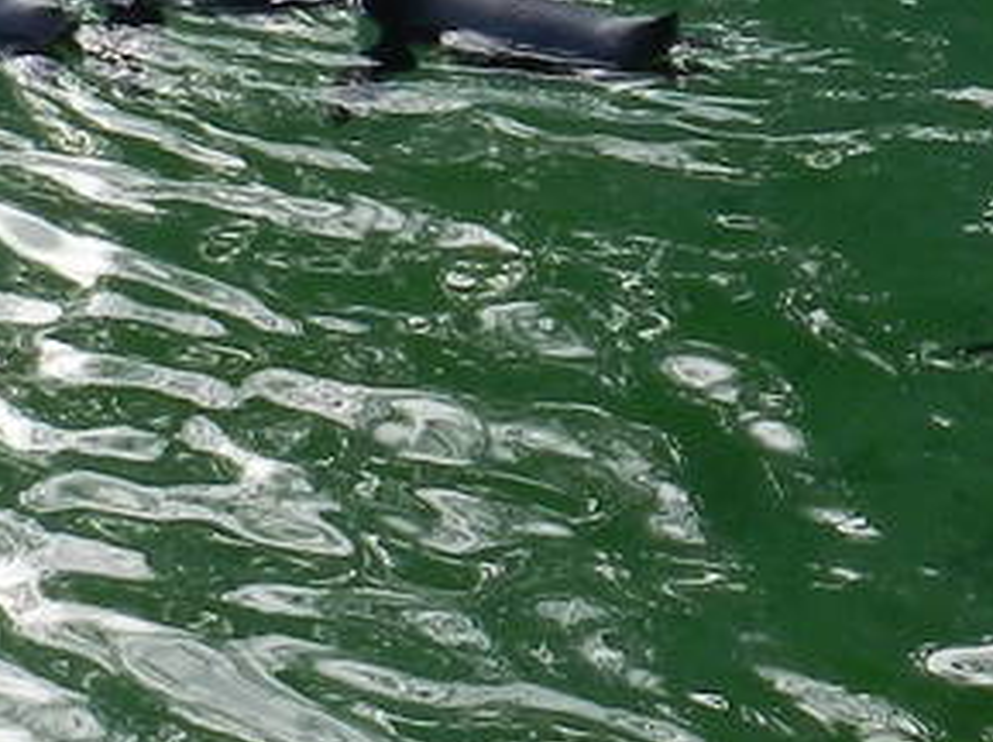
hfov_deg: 7.7
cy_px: 127
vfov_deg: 5.8
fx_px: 7306
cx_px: 924
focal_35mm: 255
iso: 160
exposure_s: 1/320
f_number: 4.2
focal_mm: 8.1
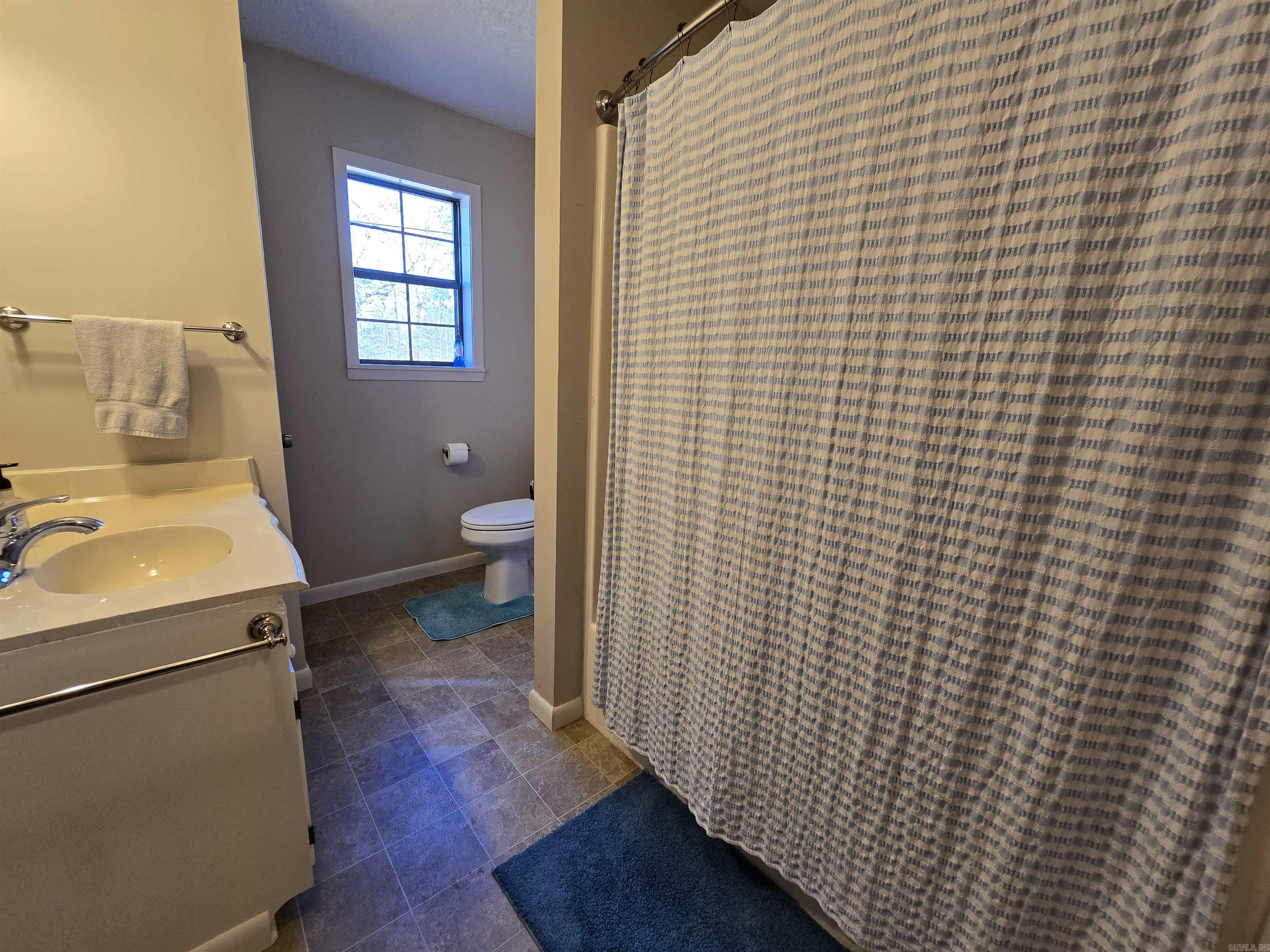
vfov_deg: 89.9
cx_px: 635
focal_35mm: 13
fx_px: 477
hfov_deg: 106.2
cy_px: 476
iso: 125
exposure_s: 1/60
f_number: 2.2
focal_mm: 2.2
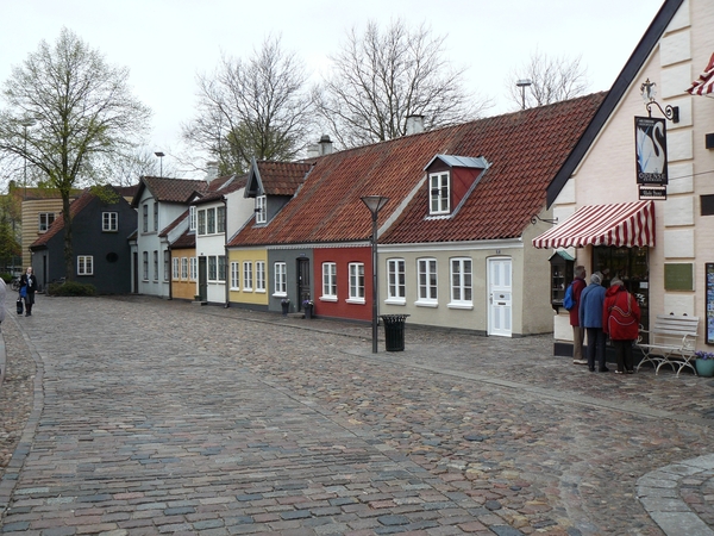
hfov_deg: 51.4
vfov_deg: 39.7
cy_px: 268
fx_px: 743
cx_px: 357
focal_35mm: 36
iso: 100
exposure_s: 1/125
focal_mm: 6
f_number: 3.6
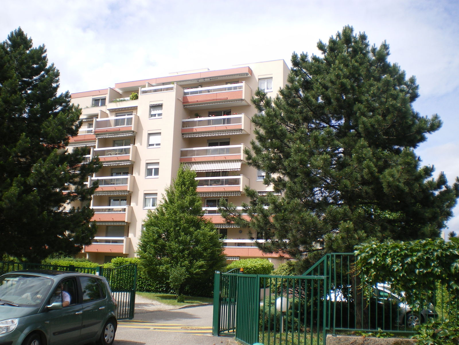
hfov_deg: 51.4
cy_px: 172
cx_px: 230
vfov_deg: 39.7
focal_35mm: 36
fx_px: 477
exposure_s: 1/400
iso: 64
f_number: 4.6
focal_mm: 6.3
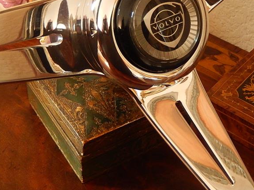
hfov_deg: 29.3
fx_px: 470
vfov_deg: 22.5
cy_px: 29
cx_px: 216
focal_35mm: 64
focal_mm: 6.5
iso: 400
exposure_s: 1/5
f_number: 4
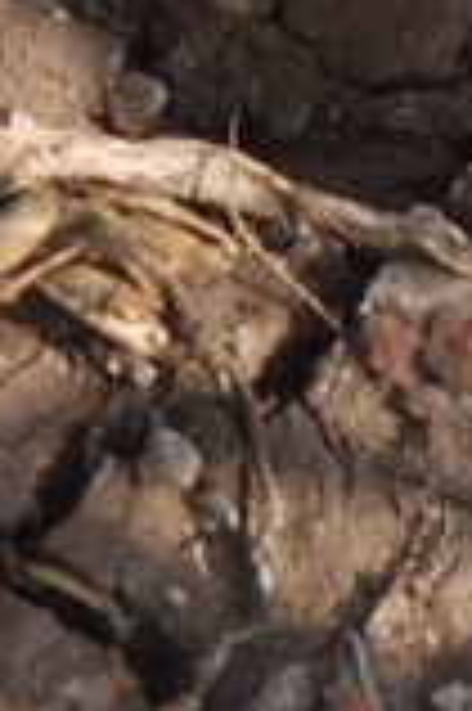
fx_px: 23611
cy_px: -1012
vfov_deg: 1.7
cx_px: -755
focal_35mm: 1198
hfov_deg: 1.1
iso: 100
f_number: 5.6
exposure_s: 1/160
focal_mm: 45
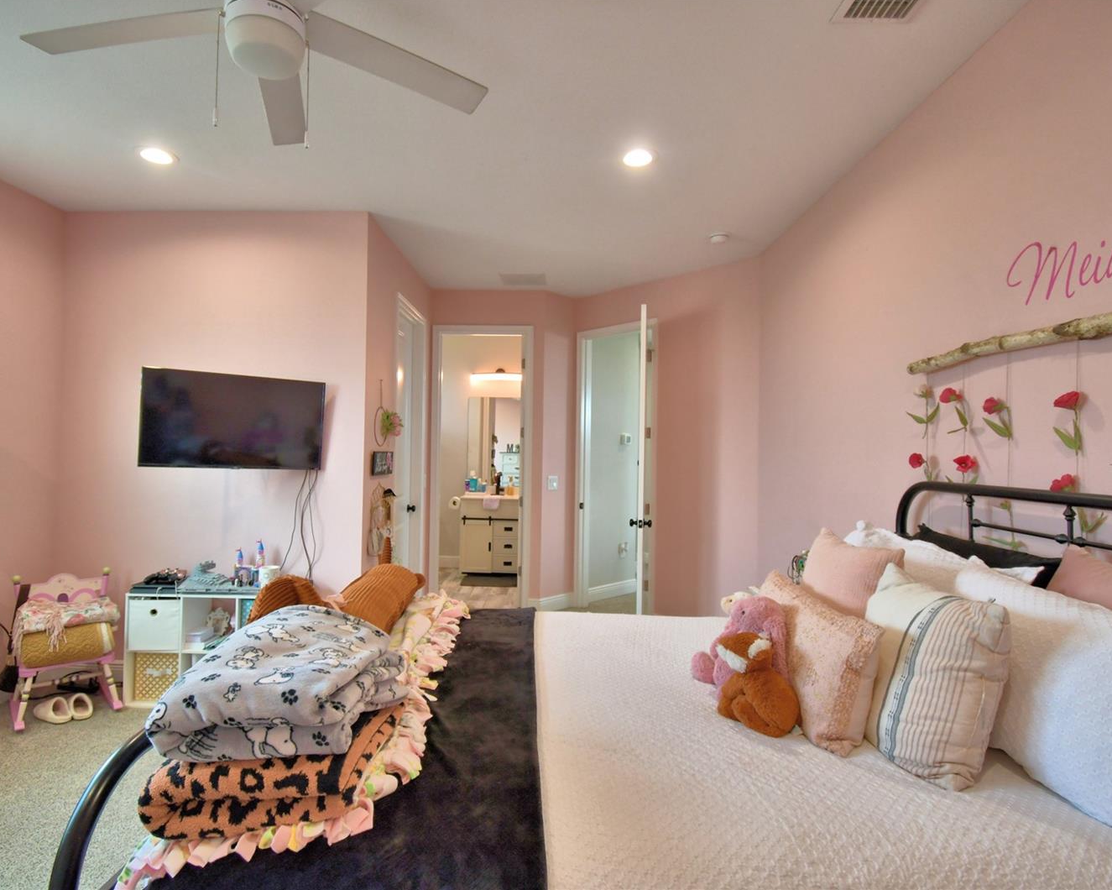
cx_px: 537
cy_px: 443
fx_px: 559
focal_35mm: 17
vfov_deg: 77.0
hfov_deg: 89.6
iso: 400
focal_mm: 10
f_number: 4.5
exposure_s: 1/50
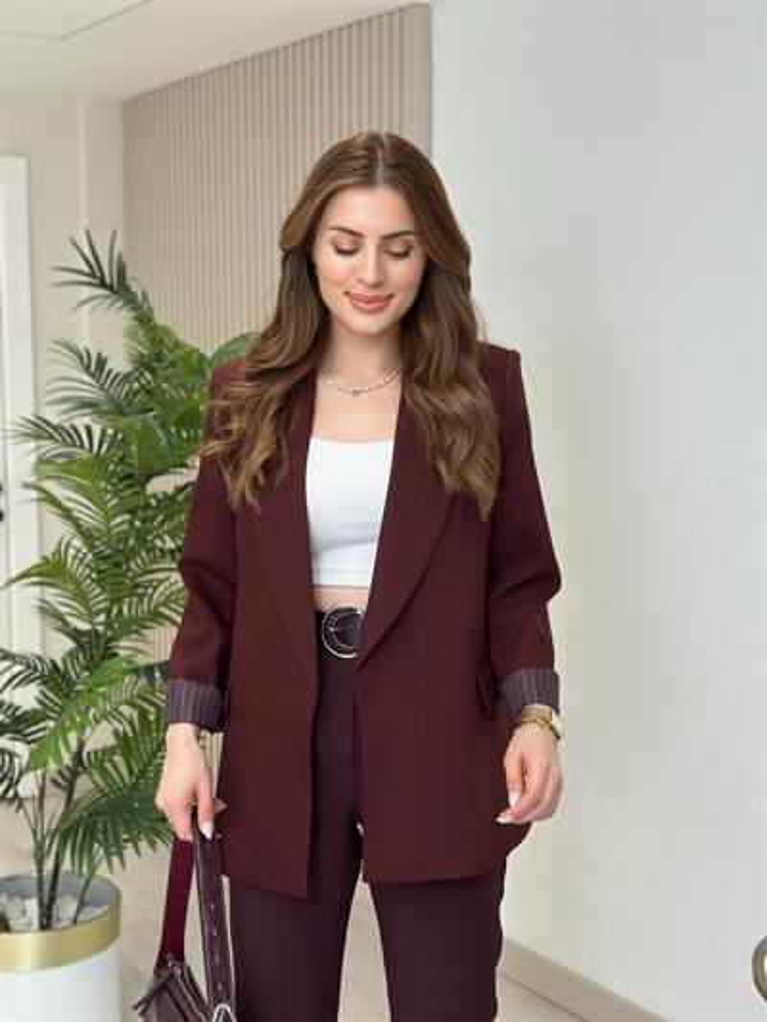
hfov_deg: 30.3
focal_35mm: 48
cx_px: 384
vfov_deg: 39.6
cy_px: 511
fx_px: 1418
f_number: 1.78
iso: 80
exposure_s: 1/222
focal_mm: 6.86
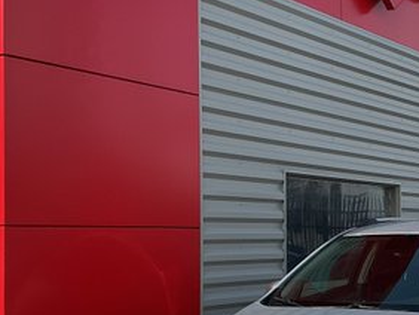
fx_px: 896
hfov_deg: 25.6
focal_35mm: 74
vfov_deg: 19.8
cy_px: 223
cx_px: 366
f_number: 1.8
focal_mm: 3
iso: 25
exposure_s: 1/1311
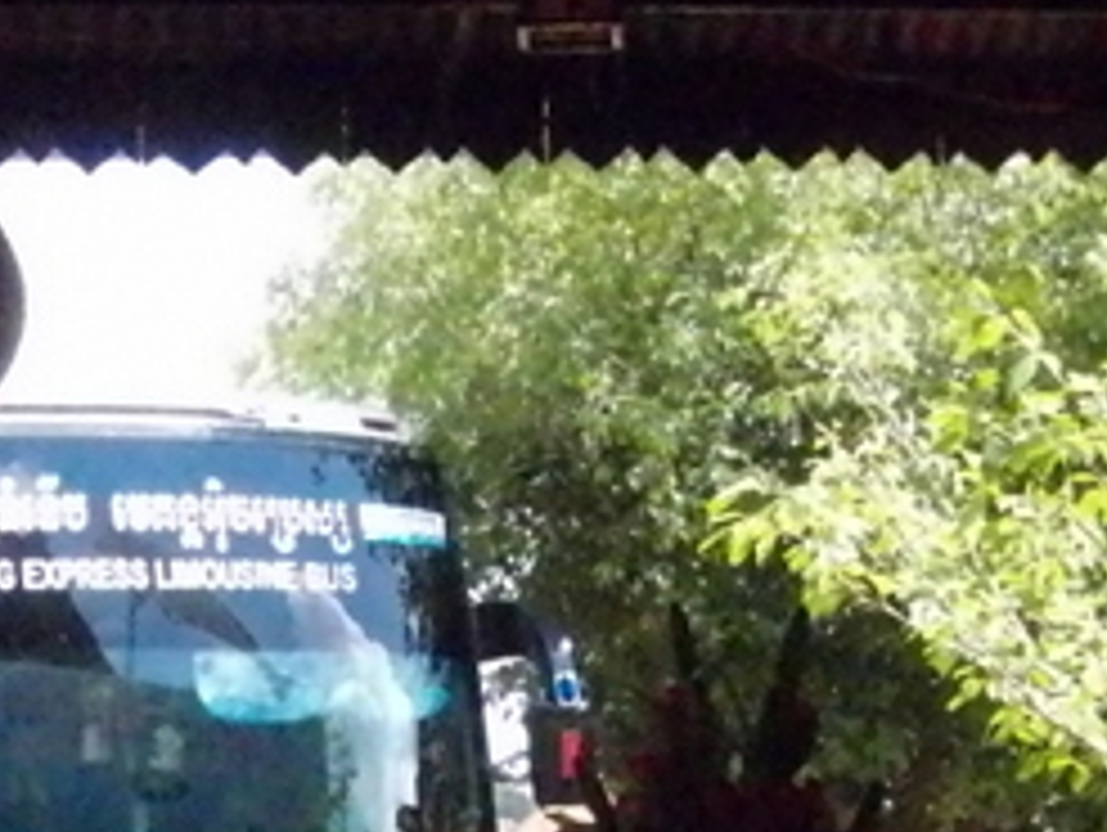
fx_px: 3329
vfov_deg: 13.7
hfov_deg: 18.9
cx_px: 554
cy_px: 1093
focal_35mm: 104
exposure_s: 1/1000
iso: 1600
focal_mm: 5.7
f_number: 8
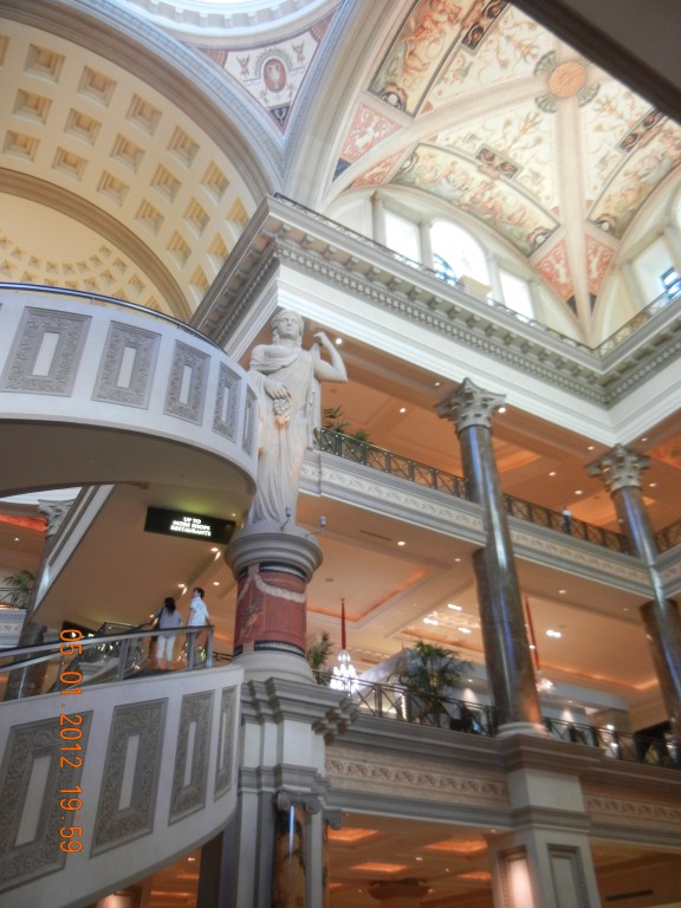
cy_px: 454
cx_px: 340
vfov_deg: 60.0
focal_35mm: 30
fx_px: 787
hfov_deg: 46.8
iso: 400
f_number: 3.5
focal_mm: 5.4
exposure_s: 1/29.6
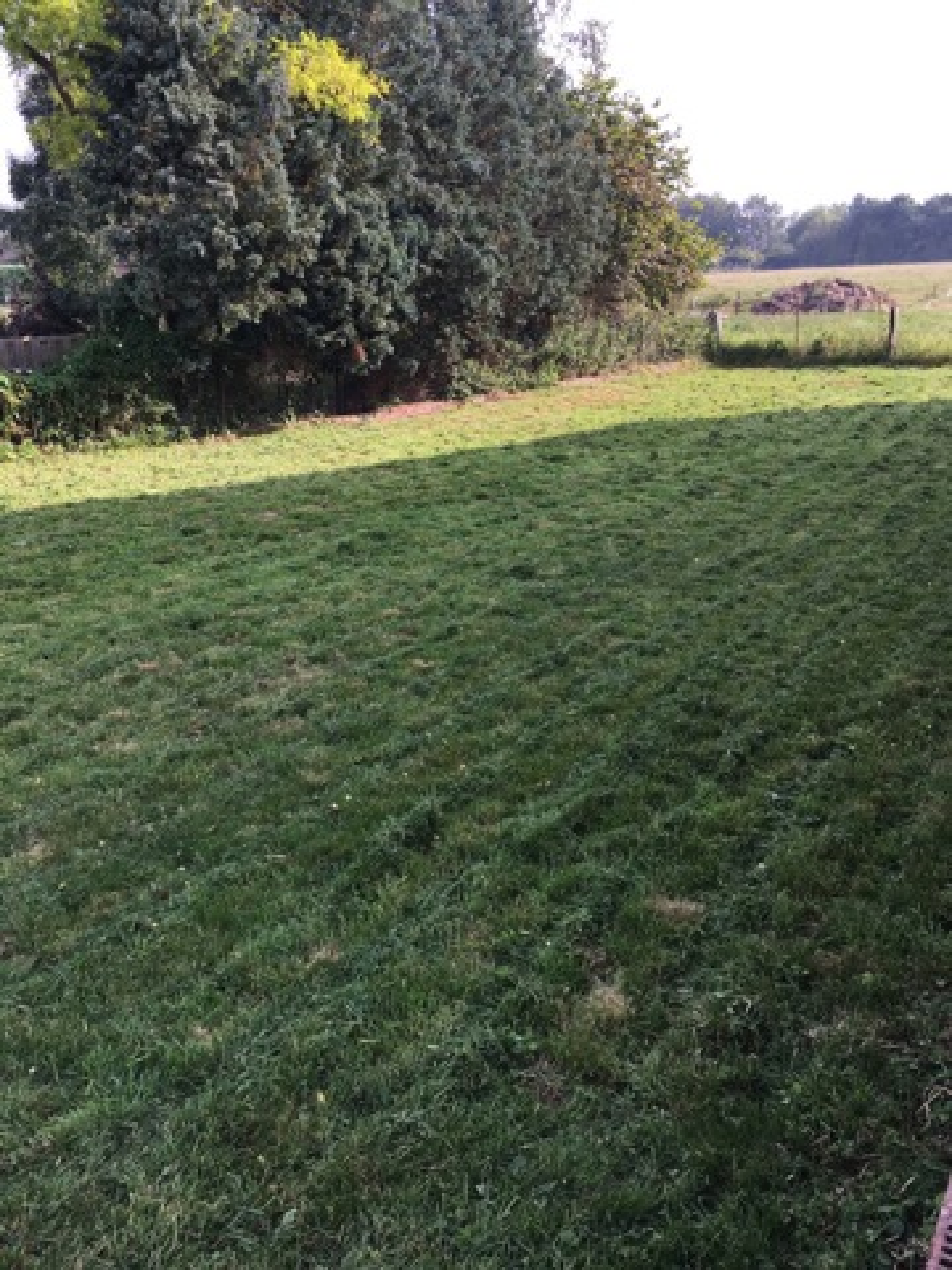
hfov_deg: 48.2
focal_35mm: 29
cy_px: 635
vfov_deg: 61.7
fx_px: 1063
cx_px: 476
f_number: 2.2
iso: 25
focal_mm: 4.15
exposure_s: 1/351
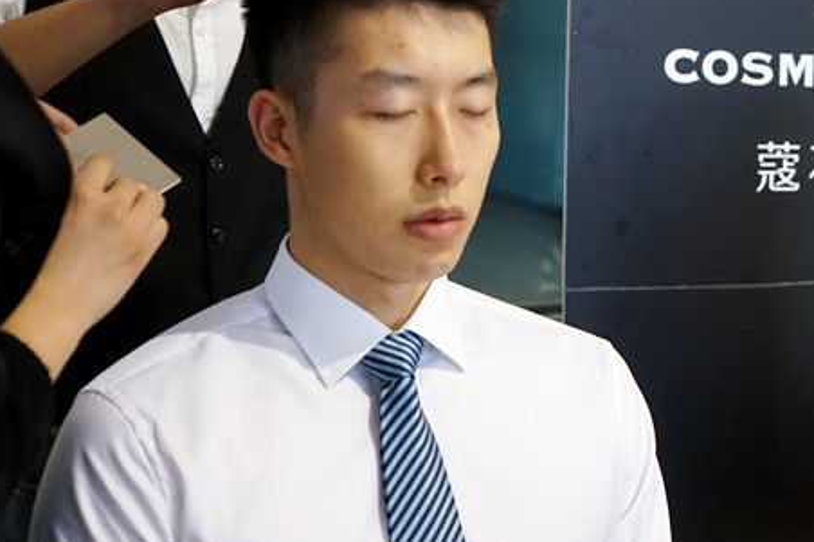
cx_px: 711
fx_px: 2079
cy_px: 212
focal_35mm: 92
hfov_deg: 21.7
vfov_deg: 14.8
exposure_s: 1/60
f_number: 4
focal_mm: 52
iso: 2000
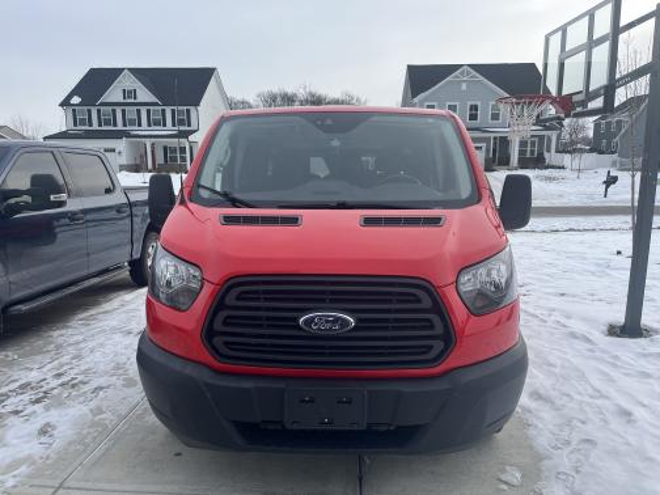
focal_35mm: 26
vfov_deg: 53.1
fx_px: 496
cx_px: 330
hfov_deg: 67.3
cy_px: 248
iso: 50
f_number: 1.6
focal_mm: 5.1
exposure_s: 1/1580
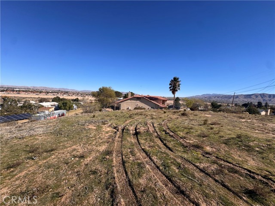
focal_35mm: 14
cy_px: 103
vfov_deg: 85.7
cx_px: 138
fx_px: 111
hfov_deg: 102.1
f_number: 2.2
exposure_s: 1/2415
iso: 50
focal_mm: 2.22
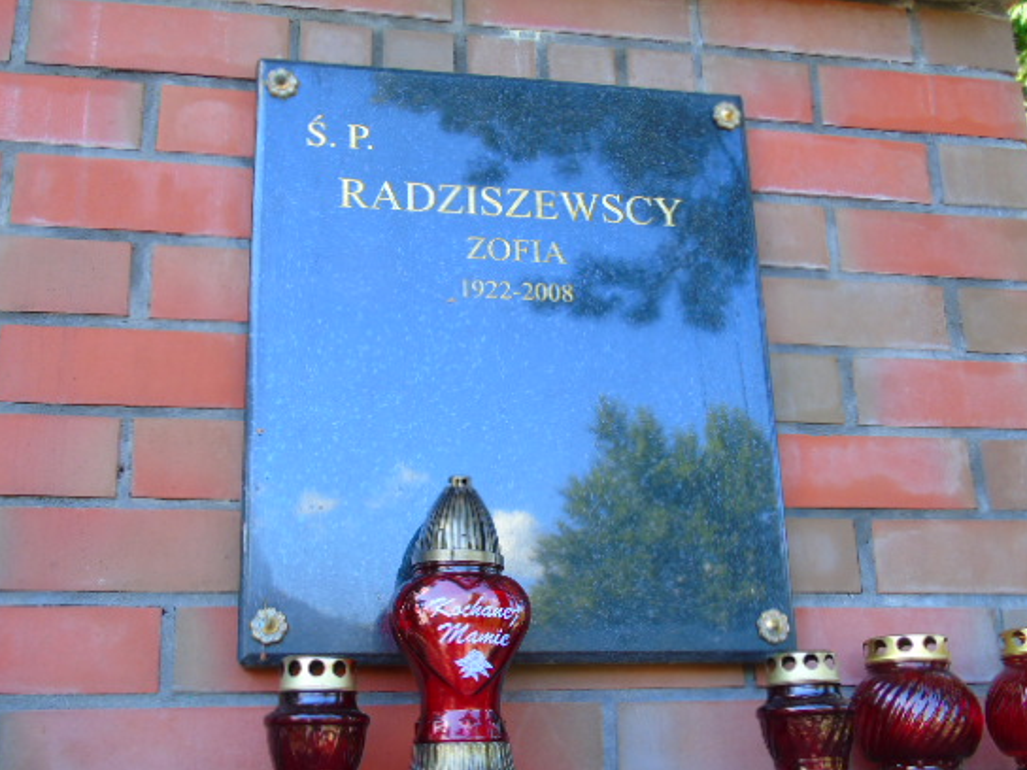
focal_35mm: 40
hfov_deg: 46.8
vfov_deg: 35.9
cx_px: 498
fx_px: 1187
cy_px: 408
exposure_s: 1/30
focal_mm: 6.1
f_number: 3.8
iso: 80
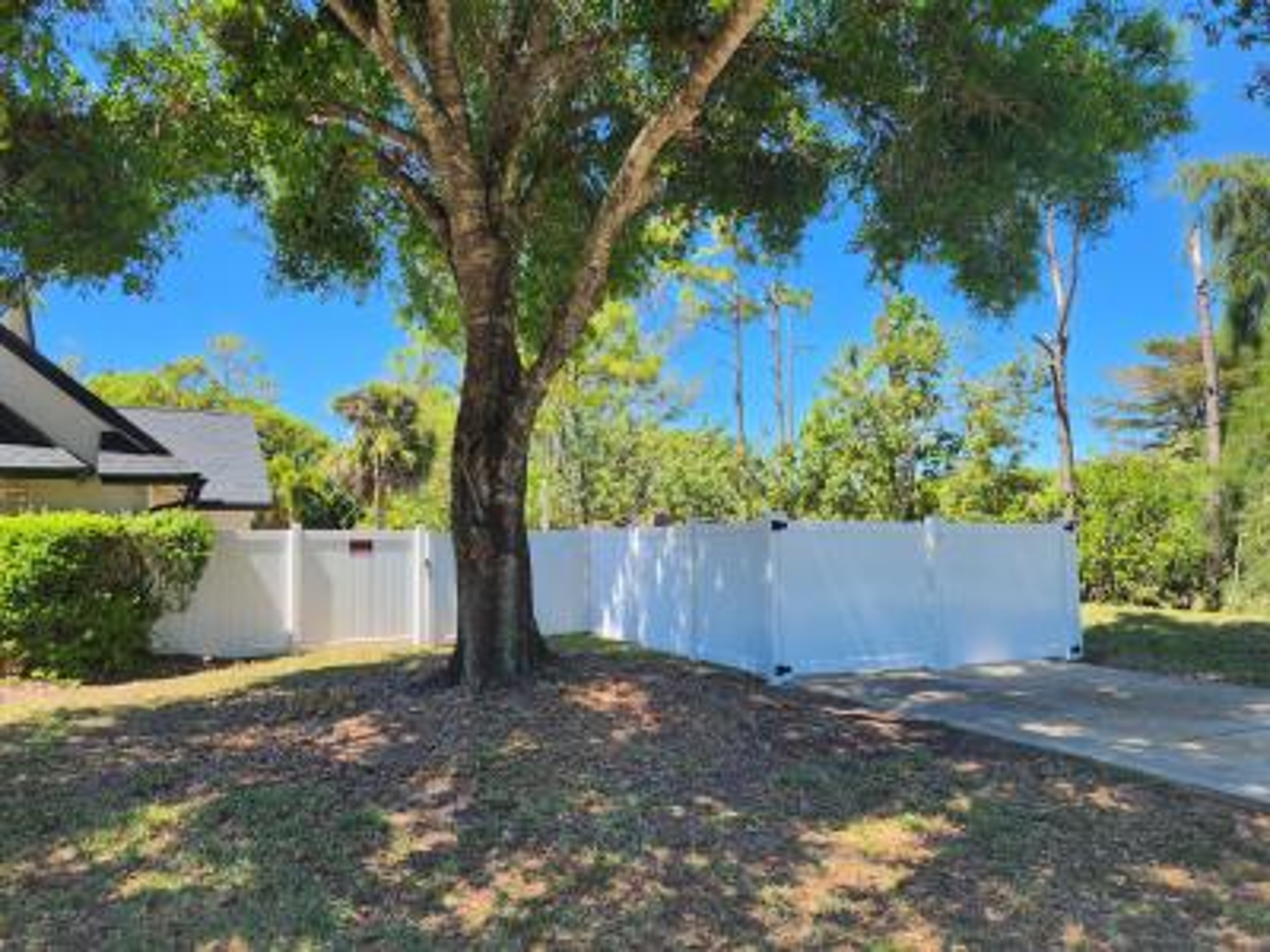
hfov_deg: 73.9
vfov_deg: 58.9
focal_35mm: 23
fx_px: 844
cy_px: 476
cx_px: 635
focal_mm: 5.4
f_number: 1.8
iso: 20
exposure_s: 1/547
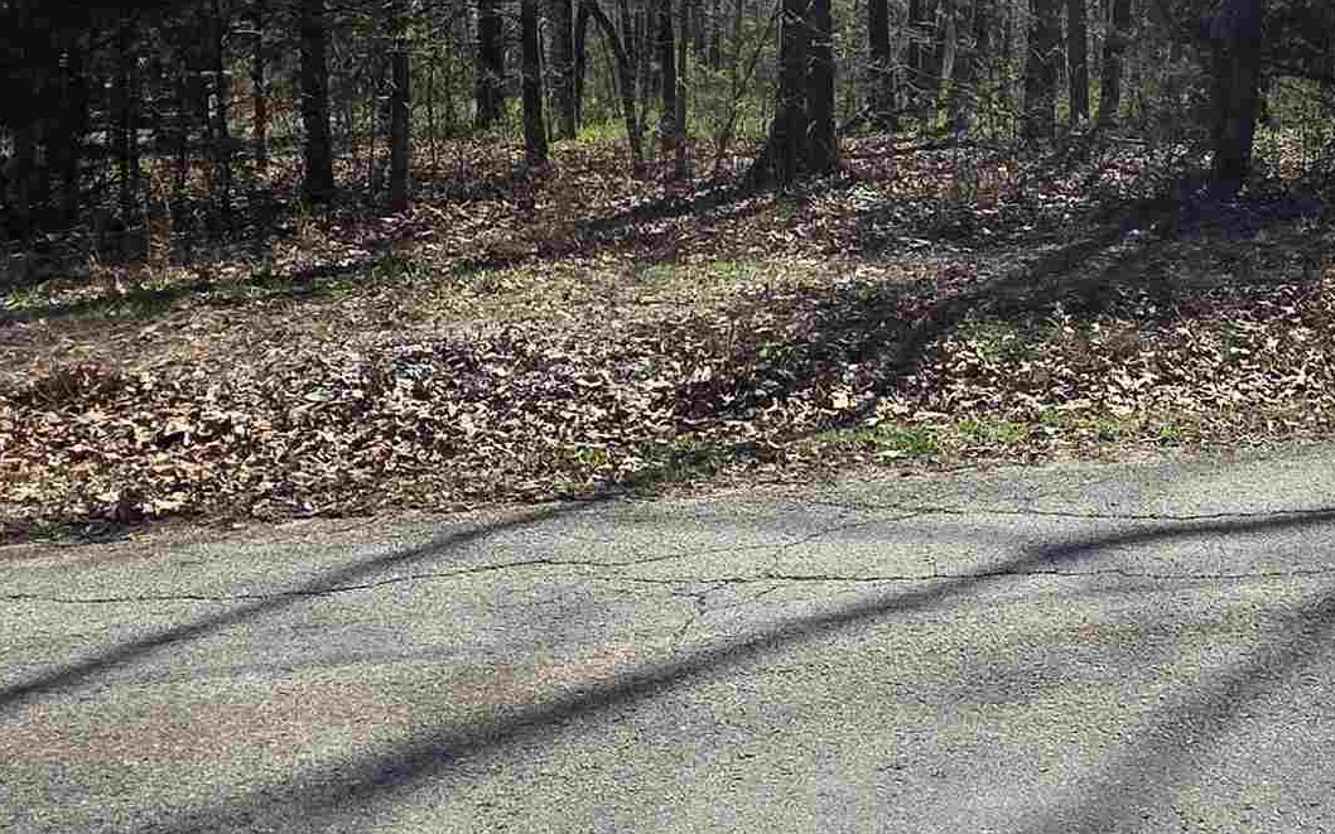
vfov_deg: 30.7
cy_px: 98
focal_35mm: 40
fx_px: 1455
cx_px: 1119
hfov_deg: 46.0
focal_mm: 2.2
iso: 40
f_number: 1.9
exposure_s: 1/1480
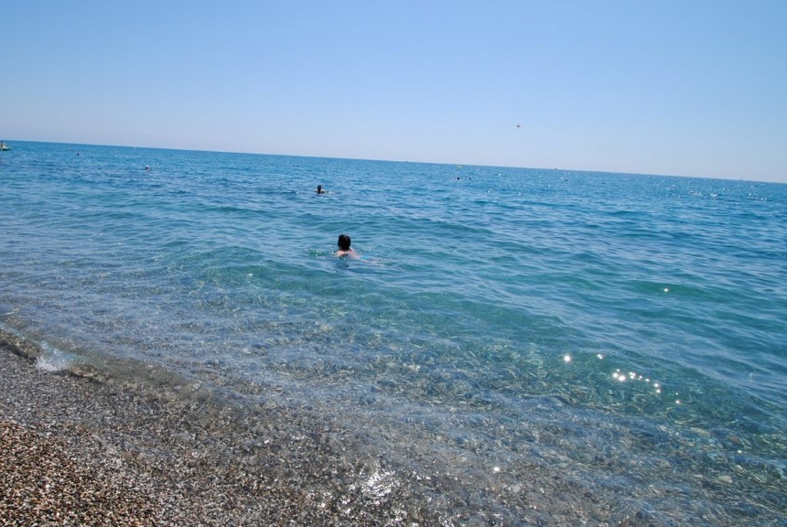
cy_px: 327
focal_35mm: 20
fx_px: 438
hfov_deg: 83.1
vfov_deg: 61.3
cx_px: 325
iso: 100
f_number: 9
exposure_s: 1/320
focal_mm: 10
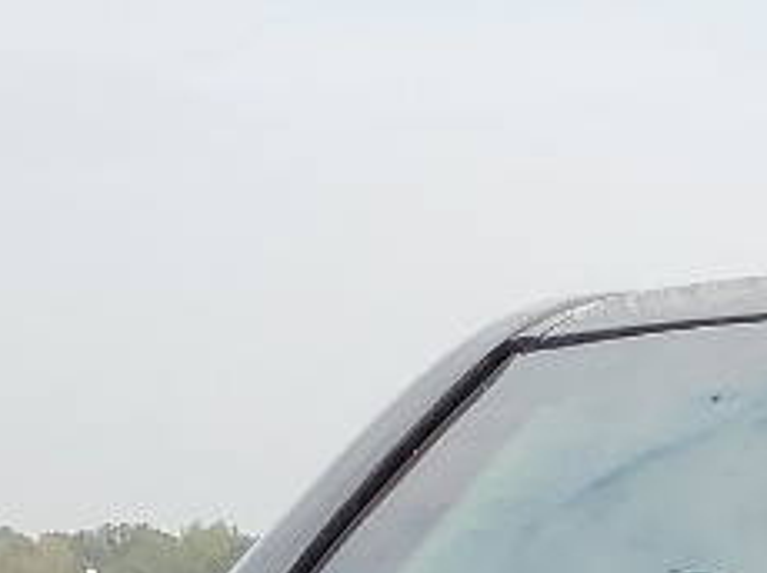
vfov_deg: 7.3
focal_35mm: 181
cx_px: 1491
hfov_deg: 10.2
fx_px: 4006
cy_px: 1702
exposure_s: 1/1250
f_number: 1.5
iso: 50
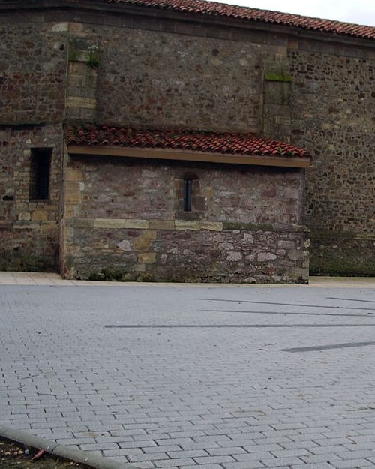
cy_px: 233
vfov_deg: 33.6
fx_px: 777
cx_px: 328
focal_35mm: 56
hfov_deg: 26.3
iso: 50
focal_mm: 5.8
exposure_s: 1/125
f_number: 4.3
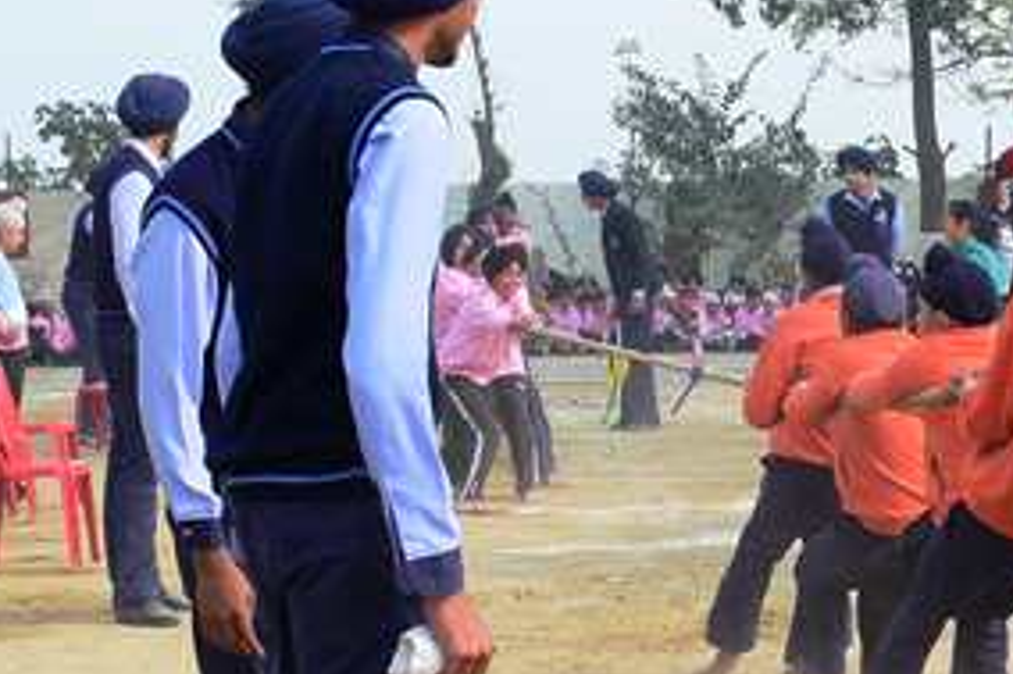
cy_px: 444
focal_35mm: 119
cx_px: 949
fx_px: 3346
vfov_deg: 11.5
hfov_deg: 16.9
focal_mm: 22
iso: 200
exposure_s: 1/125
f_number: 11
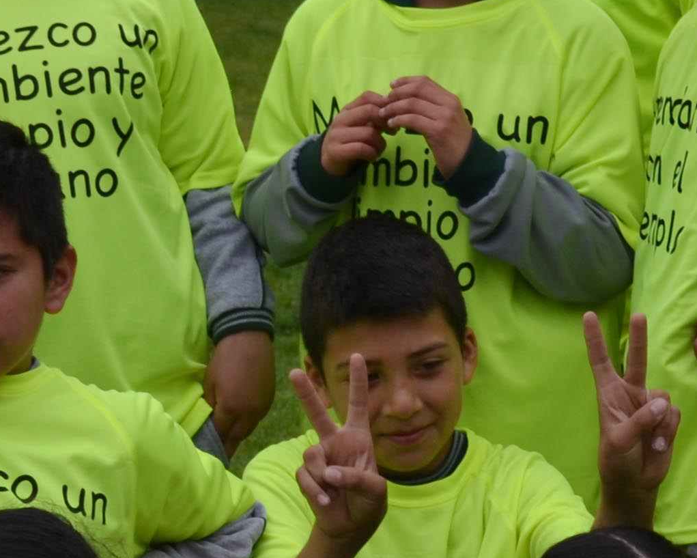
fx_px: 4456
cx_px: -15
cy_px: 542
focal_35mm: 216
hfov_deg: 8.9
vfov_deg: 7.1
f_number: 7.1
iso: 100
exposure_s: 1/200
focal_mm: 34
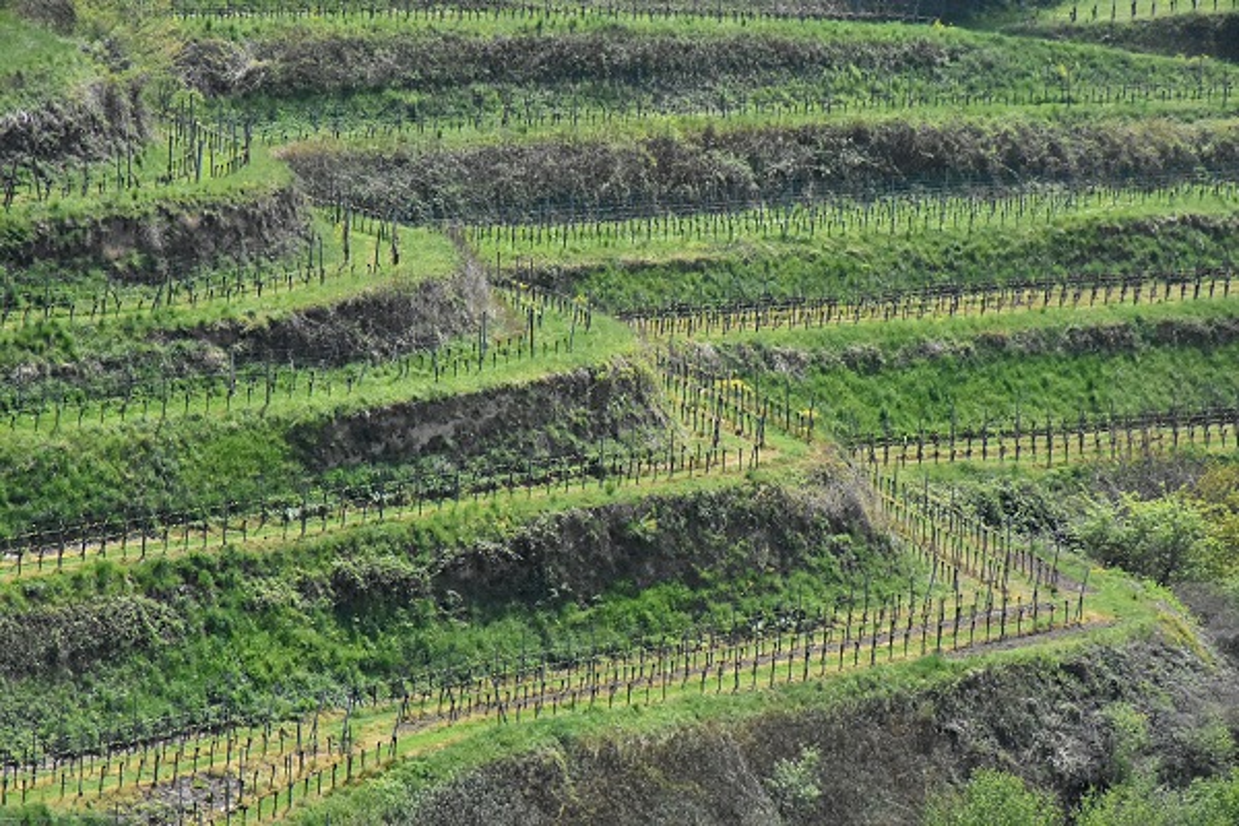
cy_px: 413
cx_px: 620
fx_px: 7227
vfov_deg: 6.5
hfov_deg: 9.8
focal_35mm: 210
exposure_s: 1/8000
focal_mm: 140
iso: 4500
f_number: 10
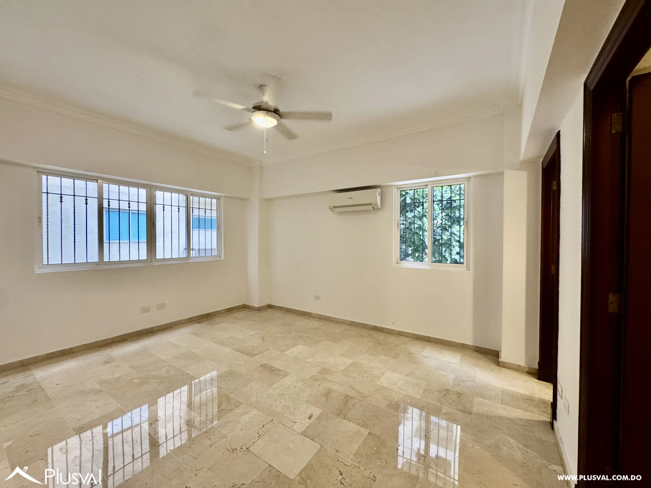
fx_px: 263
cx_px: 326
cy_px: 244
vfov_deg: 85.7
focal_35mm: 14
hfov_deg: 102.1
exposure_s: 1/60
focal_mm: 2.22
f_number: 2.2
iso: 250
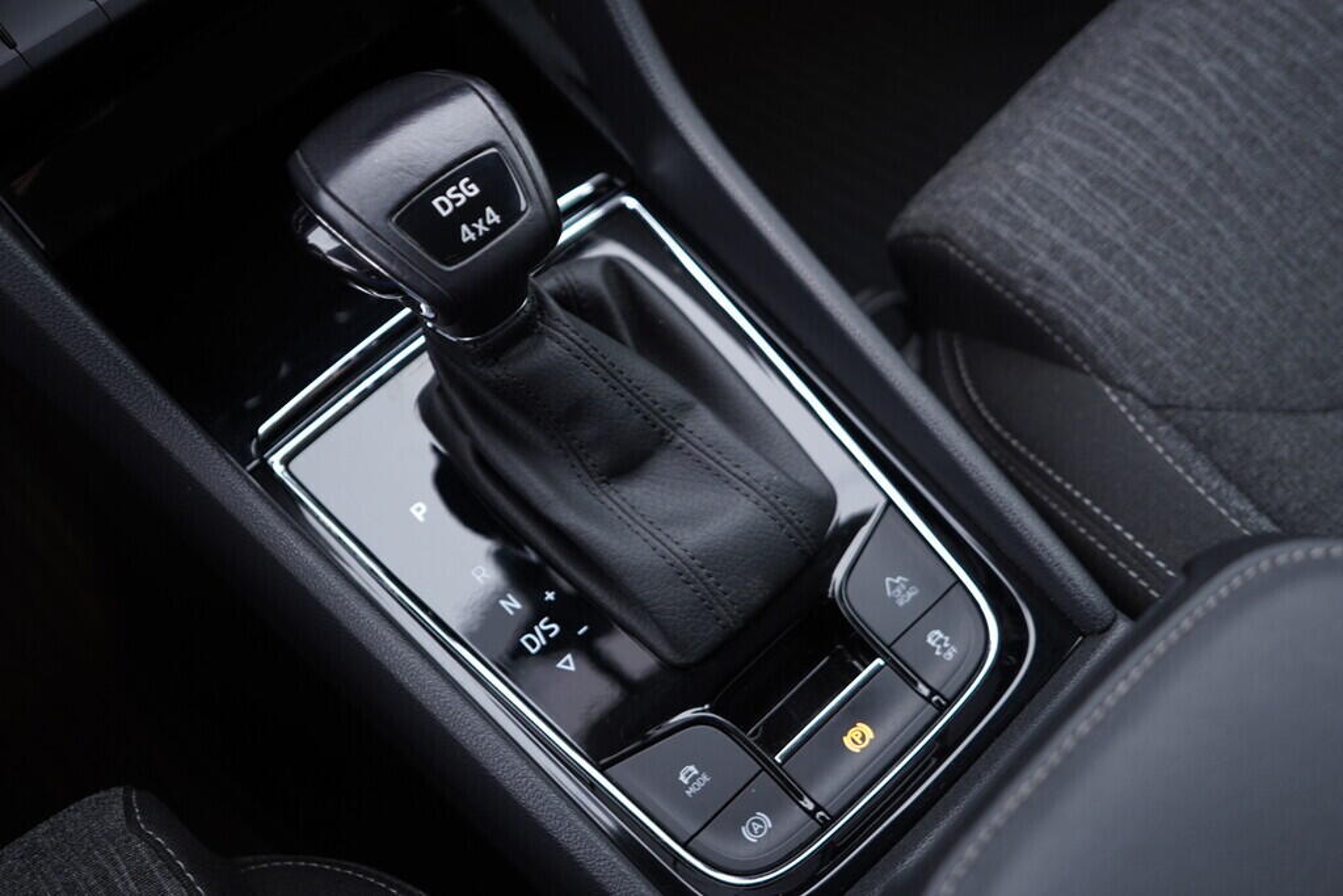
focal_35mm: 36
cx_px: 672
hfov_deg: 53.1
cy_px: 448
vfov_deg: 36.9
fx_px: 1343
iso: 200
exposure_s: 1/40
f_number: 2.8
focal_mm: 24
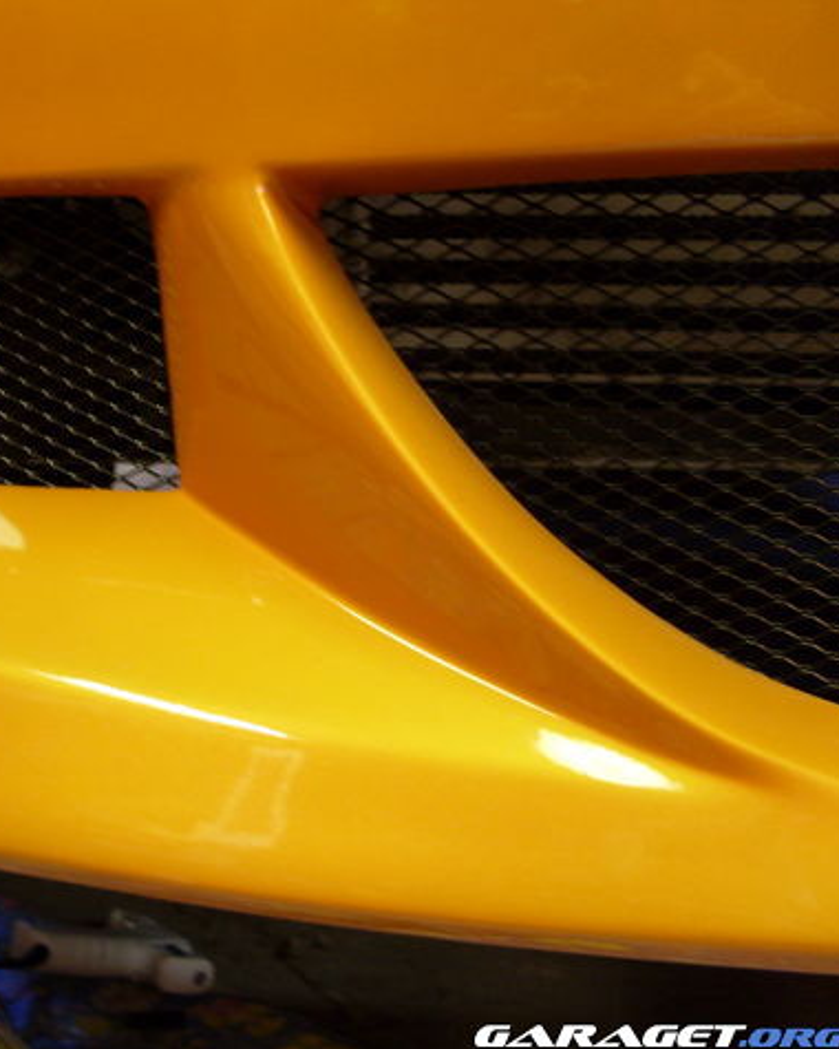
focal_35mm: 50
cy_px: 528
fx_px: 1552
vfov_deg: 37.3
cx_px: 146
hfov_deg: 29.4
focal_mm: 6.3
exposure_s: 1/8
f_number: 2.8
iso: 80
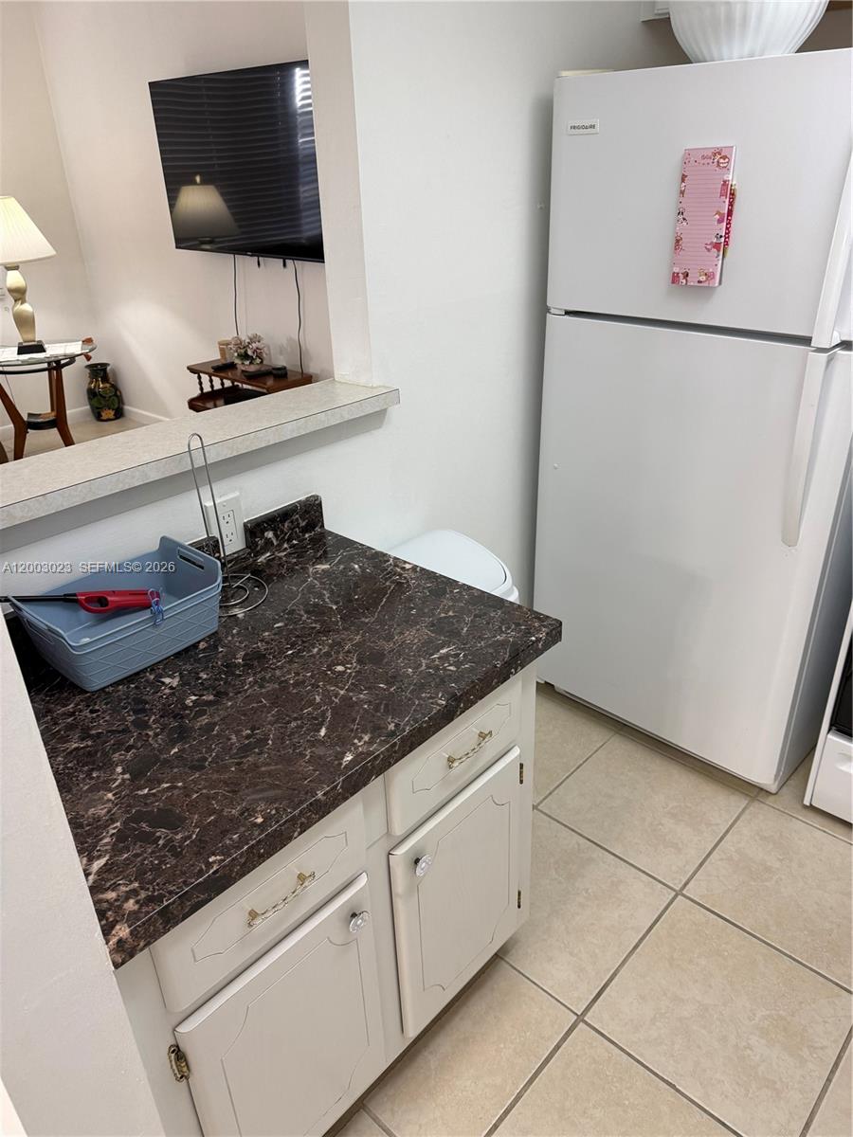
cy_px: 568
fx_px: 789
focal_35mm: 24
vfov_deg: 71.6
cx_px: 426
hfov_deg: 56.8
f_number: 1.78
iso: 200
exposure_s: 1/120
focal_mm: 6.76
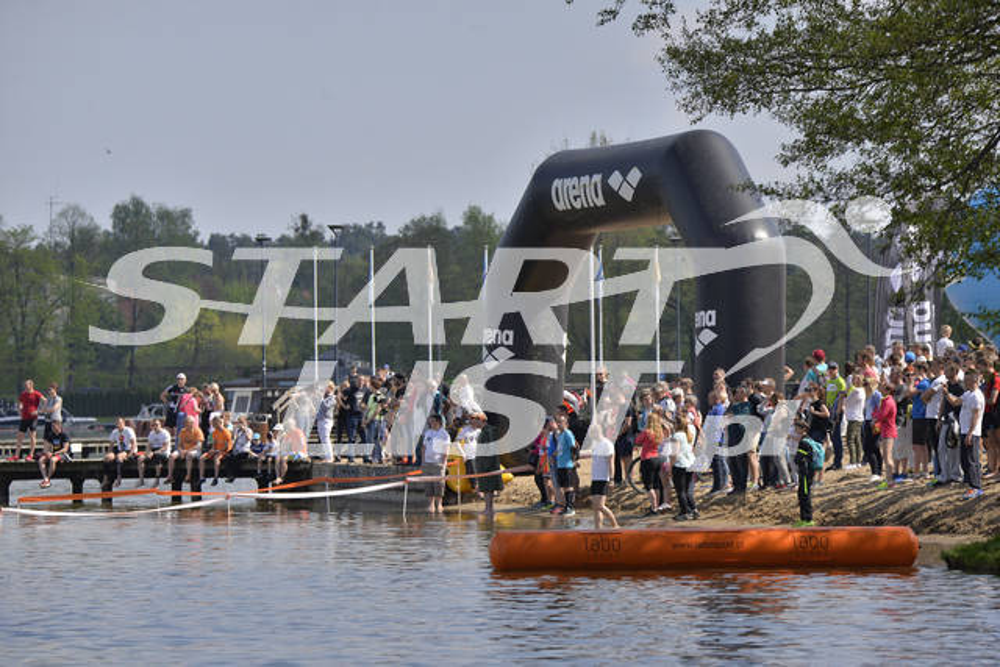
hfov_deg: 8.6
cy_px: 334
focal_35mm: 240
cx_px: 500
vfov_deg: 5.7
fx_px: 6668
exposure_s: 1/3200
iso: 400
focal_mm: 240
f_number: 8
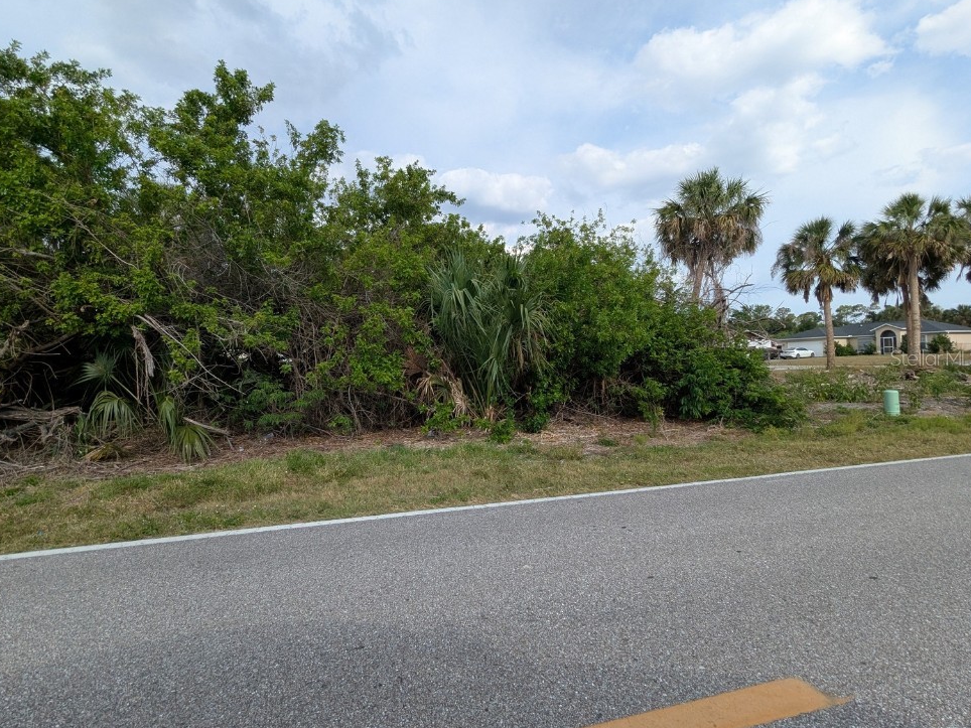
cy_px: 357
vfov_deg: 74.7
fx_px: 477
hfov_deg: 91.0
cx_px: 469
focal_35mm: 17
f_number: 2.2
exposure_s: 1/1148
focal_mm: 2.35
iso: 46
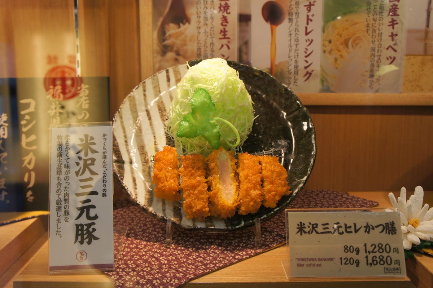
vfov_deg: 43.6
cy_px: 144
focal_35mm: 30
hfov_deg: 62.0
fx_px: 361
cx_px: 216
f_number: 4
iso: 200
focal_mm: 20
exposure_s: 1/30
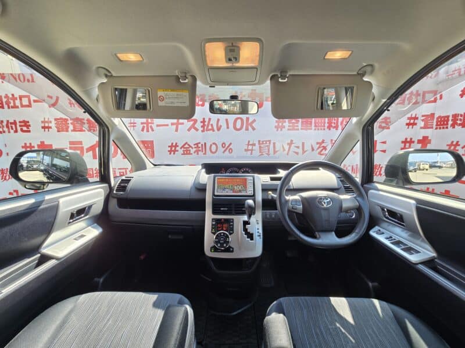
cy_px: 174
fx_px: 175
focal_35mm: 13
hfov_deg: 106.2
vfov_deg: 89.9
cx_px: 232
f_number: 2.2
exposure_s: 1/100
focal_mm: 2.2
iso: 50
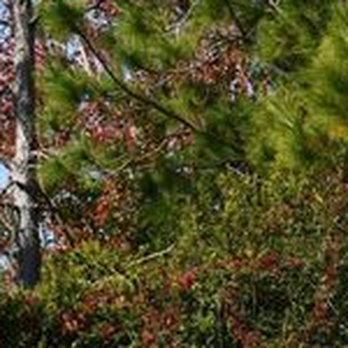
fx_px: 3128
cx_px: 715
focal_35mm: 275
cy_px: 355
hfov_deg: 6.2
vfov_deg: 6.3
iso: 100
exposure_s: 1/320
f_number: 9
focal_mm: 38
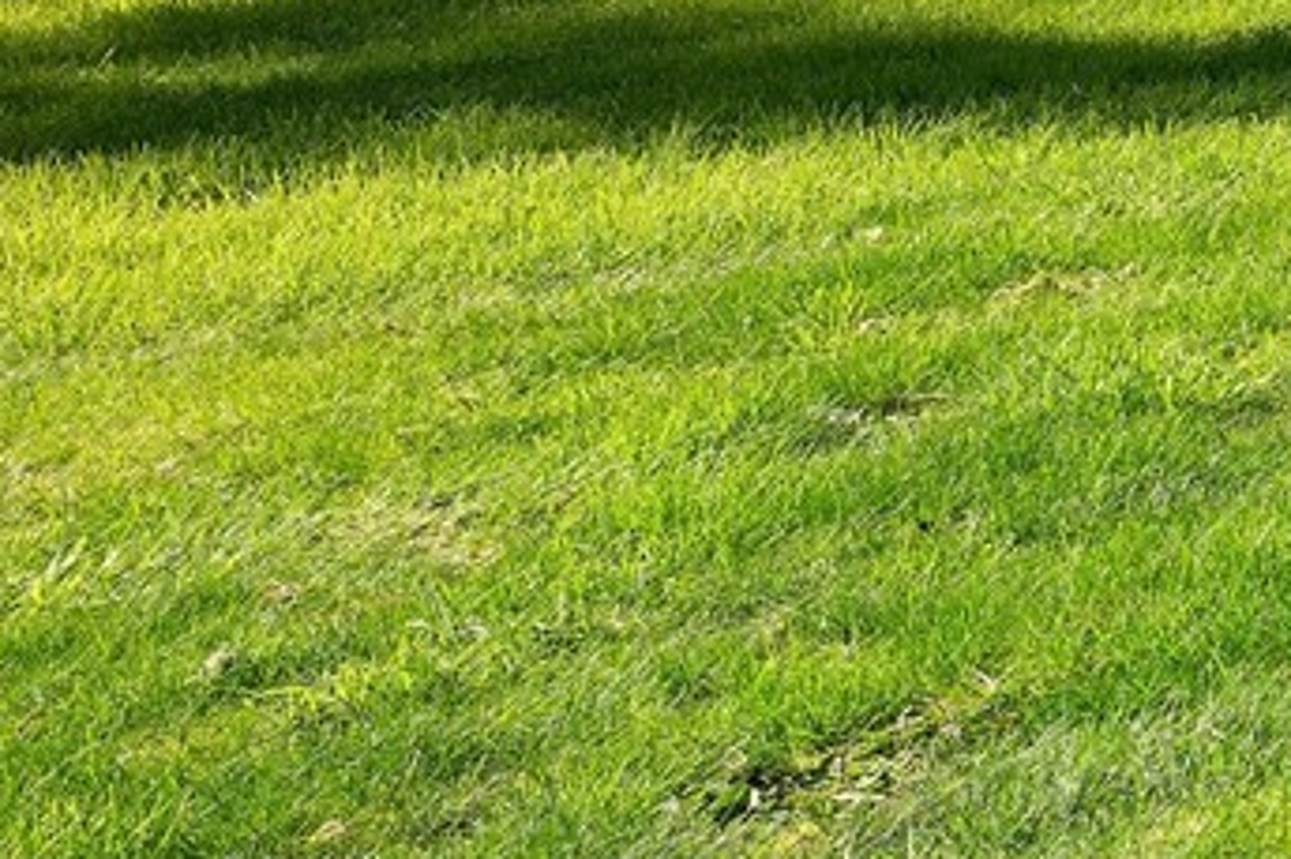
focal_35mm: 69
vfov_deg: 17.4
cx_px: 3151
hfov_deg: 14.9
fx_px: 2473
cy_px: -501
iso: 400
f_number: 9
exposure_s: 1/400
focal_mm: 14
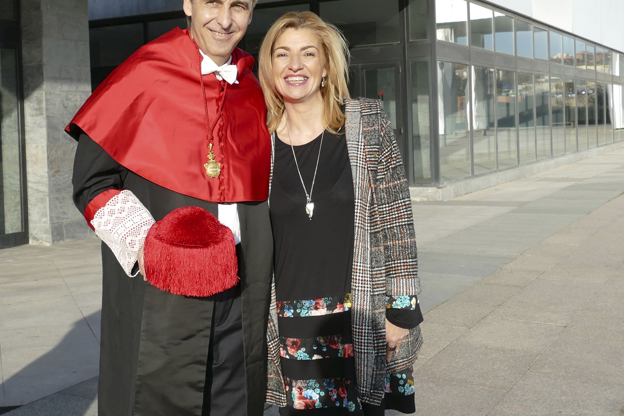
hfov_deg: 54.1
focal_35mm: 35
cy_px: 159
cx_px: 257
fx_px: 607
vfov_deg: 37.7
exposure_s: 1/1600
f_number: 3.5
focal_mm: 9.12
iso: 125
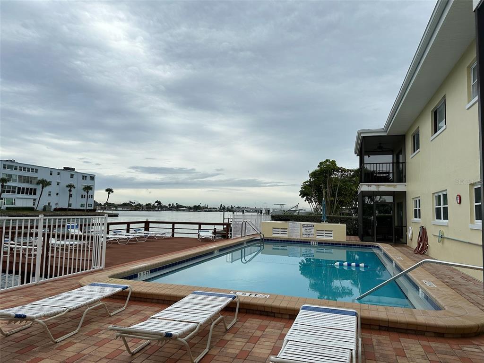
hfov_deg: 71.6
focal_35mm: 24
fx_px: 336
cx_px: 242
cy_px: 182
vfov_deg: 56.8
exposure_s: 1/5263
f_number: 1.78
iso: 80
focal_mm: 6.86
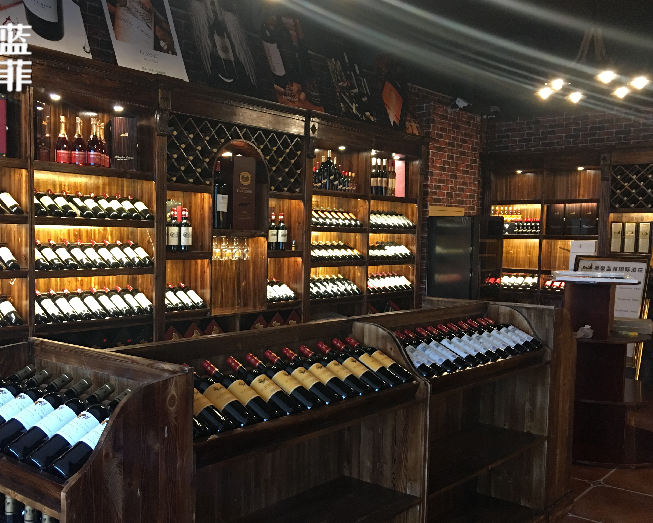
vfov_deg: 40.1
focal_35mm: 37
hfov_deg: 48.9
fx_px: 715
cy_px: 294
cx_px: 271
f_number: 2.2
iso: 80
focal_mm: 4.15
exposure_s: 1/10
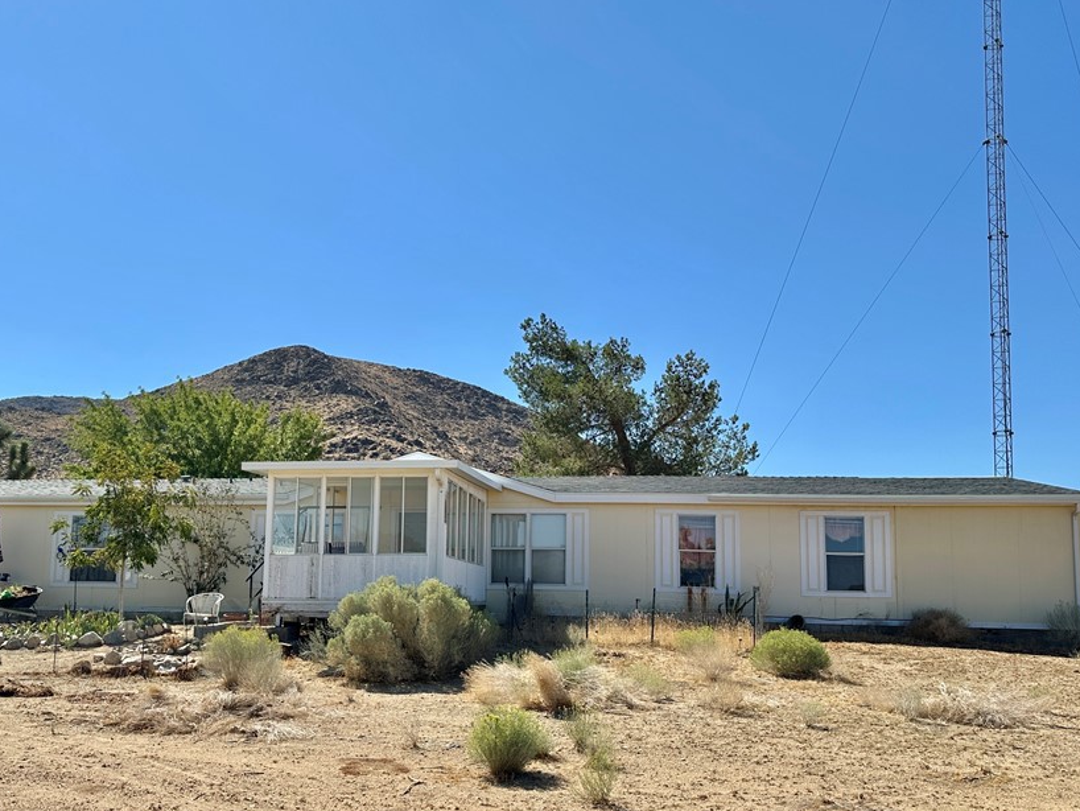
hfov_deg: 59.8
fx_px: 936
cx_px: 480
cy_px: 364
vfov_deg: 46.7
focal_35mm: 30
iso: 80
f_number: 1.78
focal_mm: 6.86
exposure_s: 1/4184
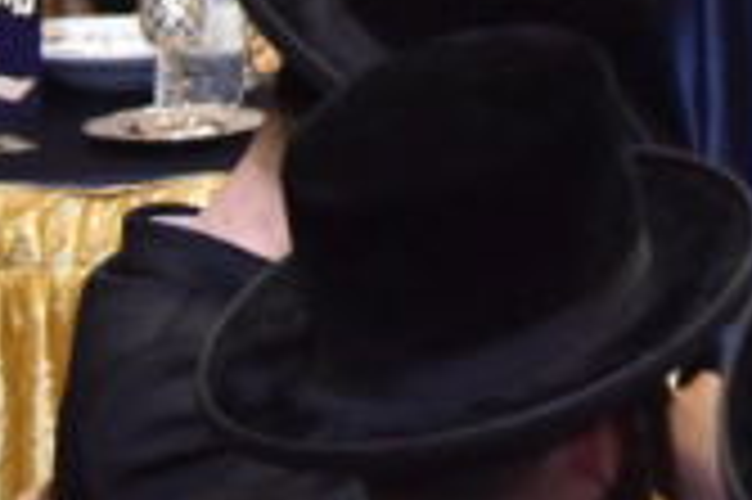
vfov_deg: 5.4
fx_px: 5134
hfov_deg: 8.2
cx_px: 1054
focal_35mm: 246
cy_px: -552
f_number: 4
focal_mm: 40
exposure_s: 1/125
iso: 2500
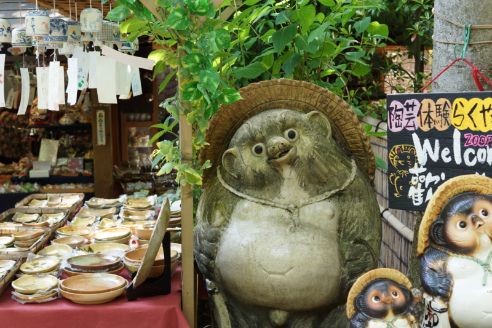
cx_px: 246
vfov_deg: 25.7
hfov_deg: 37.9
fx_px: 717
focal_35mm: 52
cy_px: 164
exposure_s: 1/60
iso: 320
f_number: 5
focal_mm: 35
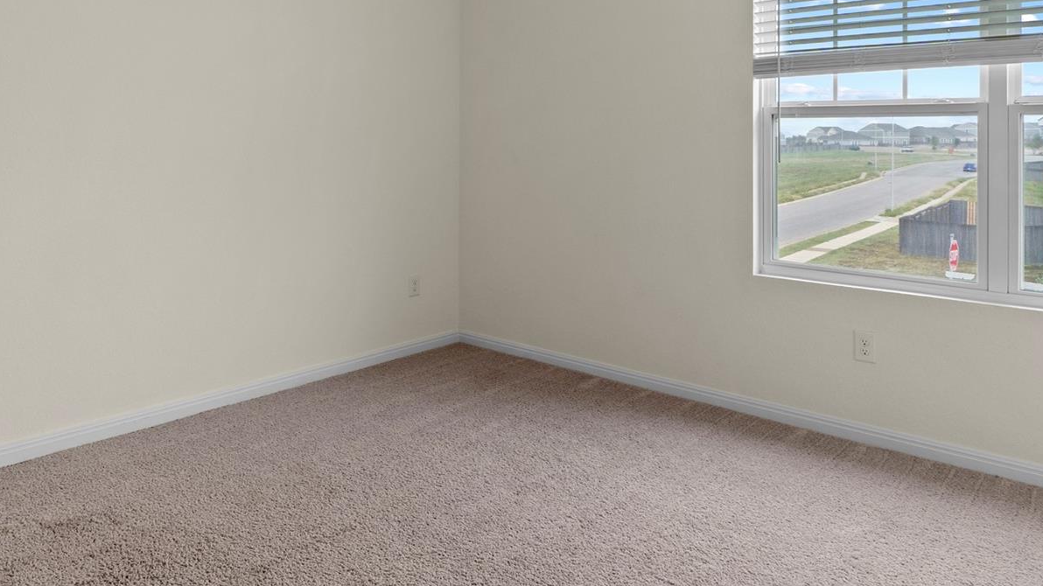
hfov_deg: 69.5
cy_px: 148
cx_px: 445
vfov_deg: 41.6
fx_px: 747
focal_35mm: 27
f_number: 11
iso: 250
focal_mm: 10
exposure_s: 1/1.25
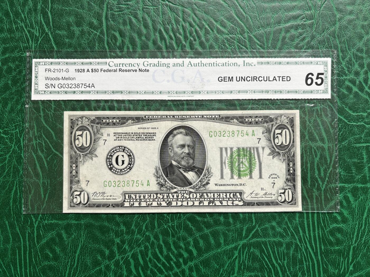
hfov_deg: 67.3
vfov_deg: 53.1
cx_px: 185
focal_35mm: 26
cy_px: 138
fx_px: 278
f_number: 1.6
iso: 125
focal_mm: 5.96
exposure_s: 1/61
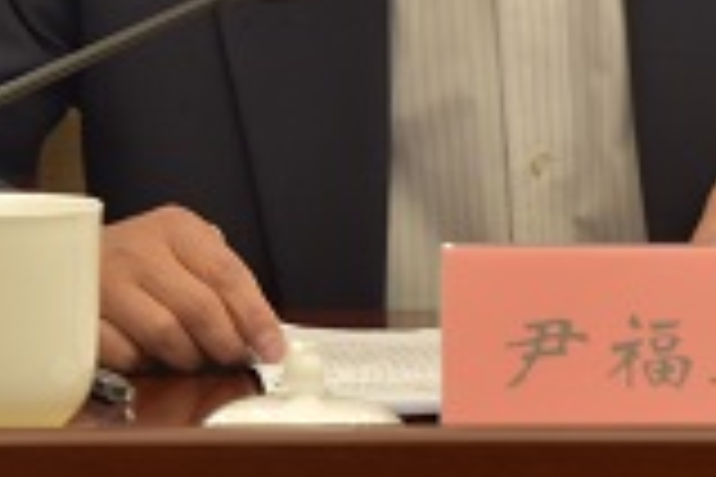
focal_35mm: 469
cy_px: -281
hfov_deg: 4.4
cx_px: 558
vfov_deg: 2.9
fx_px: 9327
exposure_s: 1/100
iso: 400
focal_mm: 110
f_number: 5
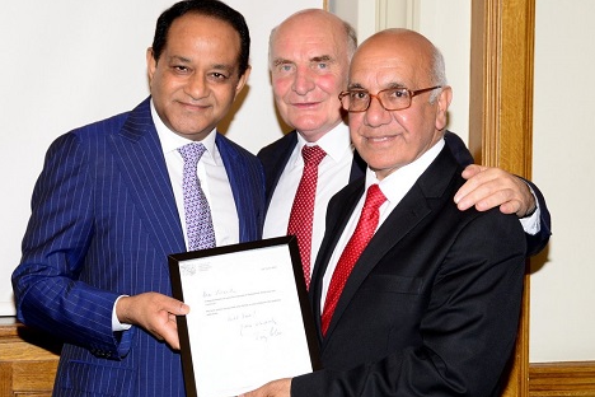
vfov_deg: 18.4
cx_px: 277
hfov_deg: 27.3
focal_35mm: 74
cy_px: 205
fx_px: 1223
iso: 400
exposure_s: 1/40
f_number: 8
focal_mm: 42
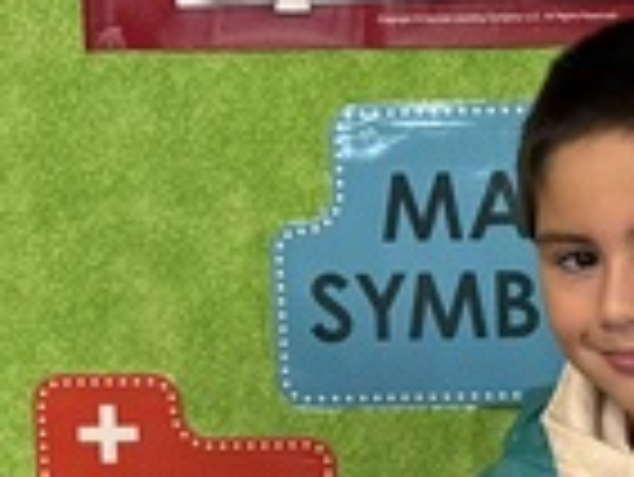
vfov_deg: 8.5
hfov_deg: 11.3
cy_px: 508
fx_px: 3190
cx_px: 513
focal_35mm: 174
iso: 250
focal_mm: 6.76
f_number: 1.78
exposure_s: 1/60
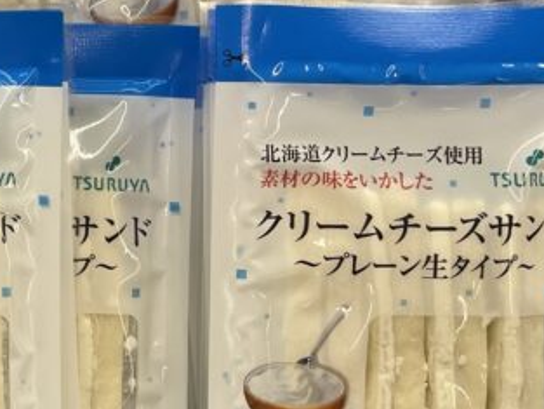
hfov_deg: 19.3
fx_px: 1336
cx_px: -332
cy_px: 104
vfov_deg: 17.3
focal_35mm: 85
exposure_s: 1/219
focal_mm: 4.2
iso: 32
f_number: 1.6
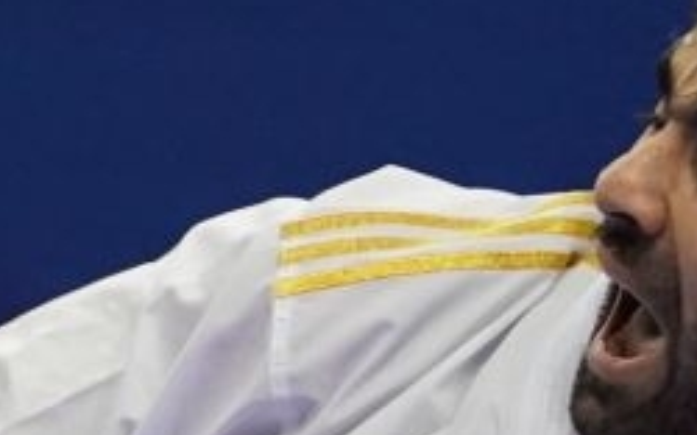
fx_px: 19538
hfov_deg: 2.0
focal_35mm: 1029
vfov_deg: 1.3
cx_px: 399
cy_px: 586
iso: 3200
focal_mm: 140
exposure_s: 1/1000
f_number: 2.8
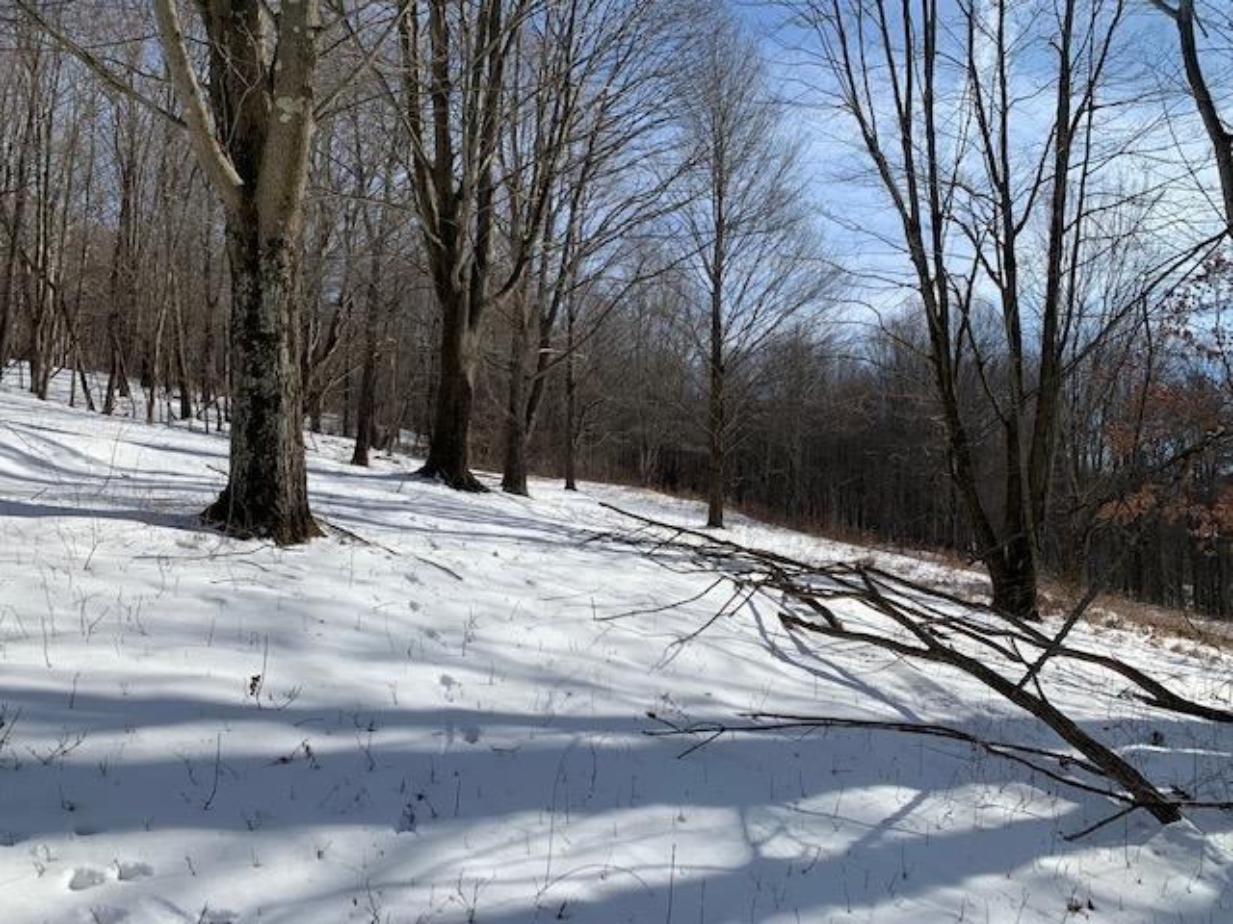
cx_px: 616
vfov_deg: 53.1
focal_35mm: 26
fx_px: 926
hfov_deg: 67.3
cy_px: 462
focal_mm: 4.25
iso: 25
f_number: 1.8
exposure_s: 1/4098
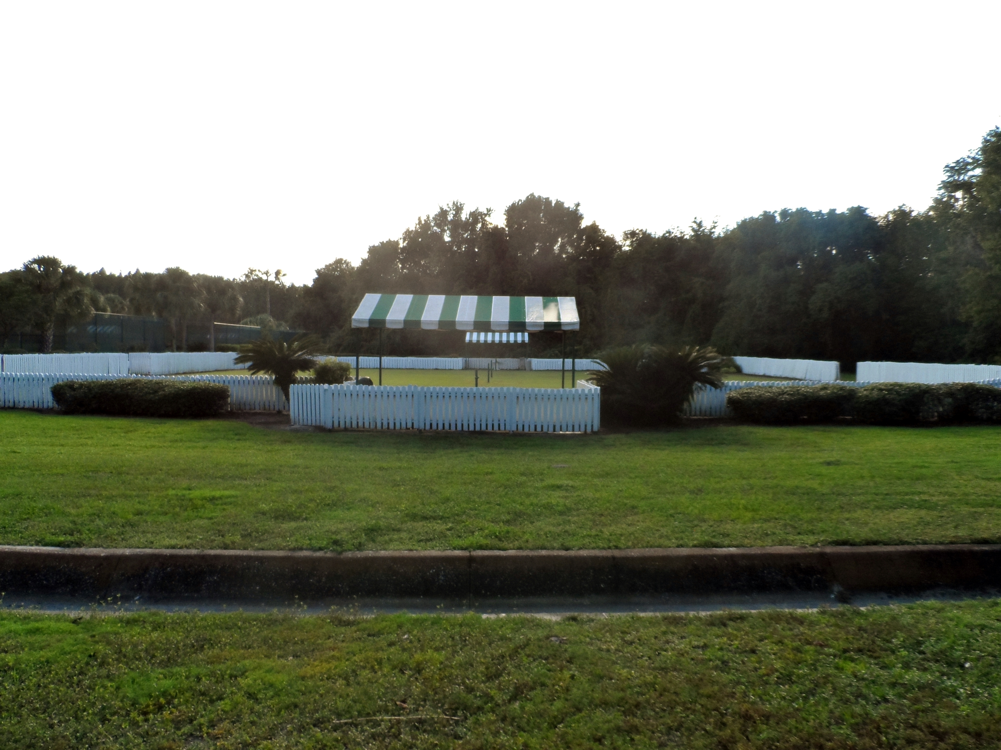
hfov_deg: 71.6
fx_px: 694
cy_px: 375
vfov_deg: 56.8
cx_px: 500
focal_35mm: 24
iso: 80
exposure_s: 1/350
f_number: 3.2
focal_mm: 4
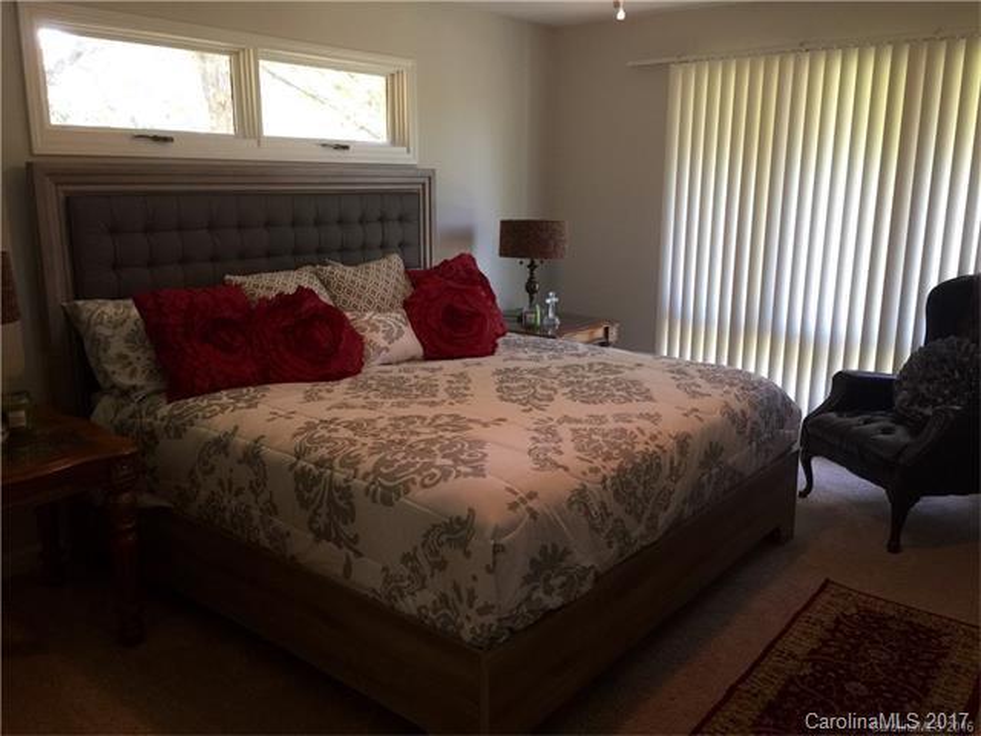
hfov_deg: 61.7
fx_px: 822
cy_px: 368
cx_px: 490
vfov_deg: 48.2
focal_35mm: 29
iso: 64
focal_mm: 4.15
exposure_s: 1/15
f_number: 2.2
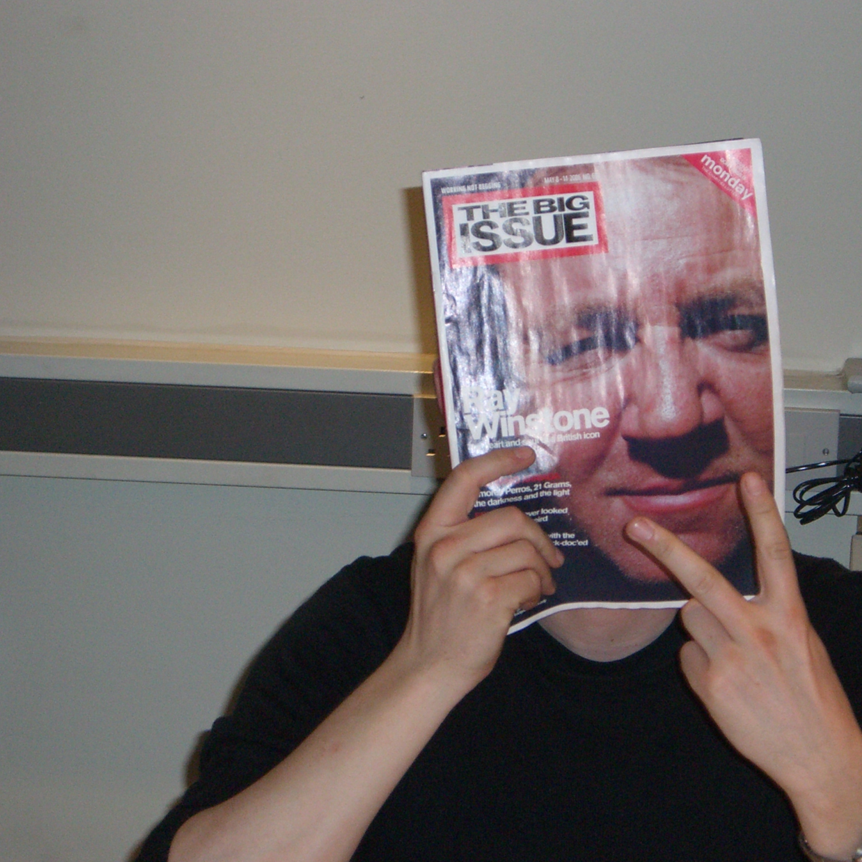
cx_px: 564
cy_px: 425
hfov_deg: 12.7
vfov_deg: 12.7
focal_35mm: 137
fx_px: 3860
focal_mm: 18.6
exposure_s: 1/60
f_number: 5.2
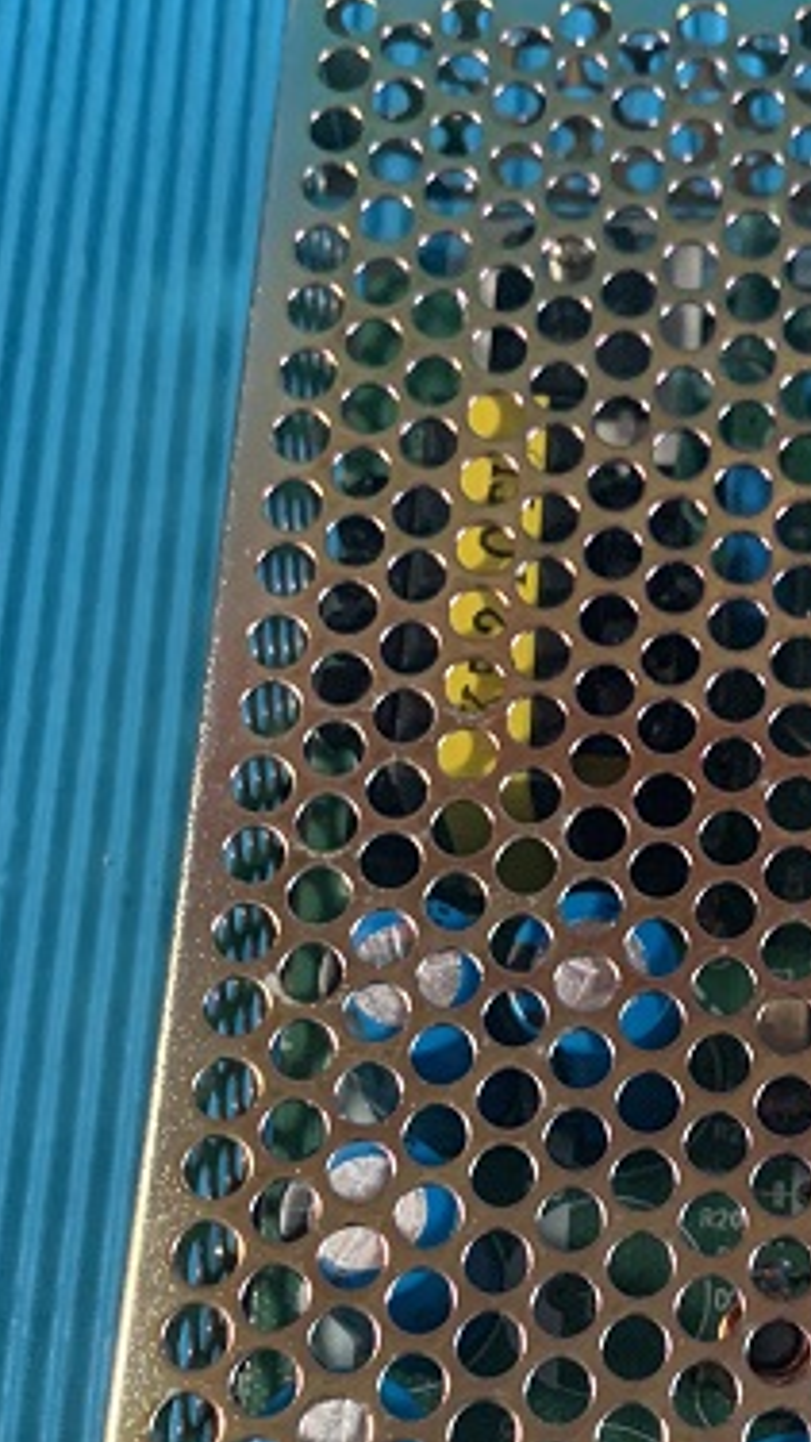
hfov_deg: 19.2
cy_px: 986
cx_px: 798
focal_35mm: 61
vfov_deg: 34.0
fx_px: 2332
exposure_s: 1/47
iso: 400
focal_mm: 4.25
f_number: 1.8
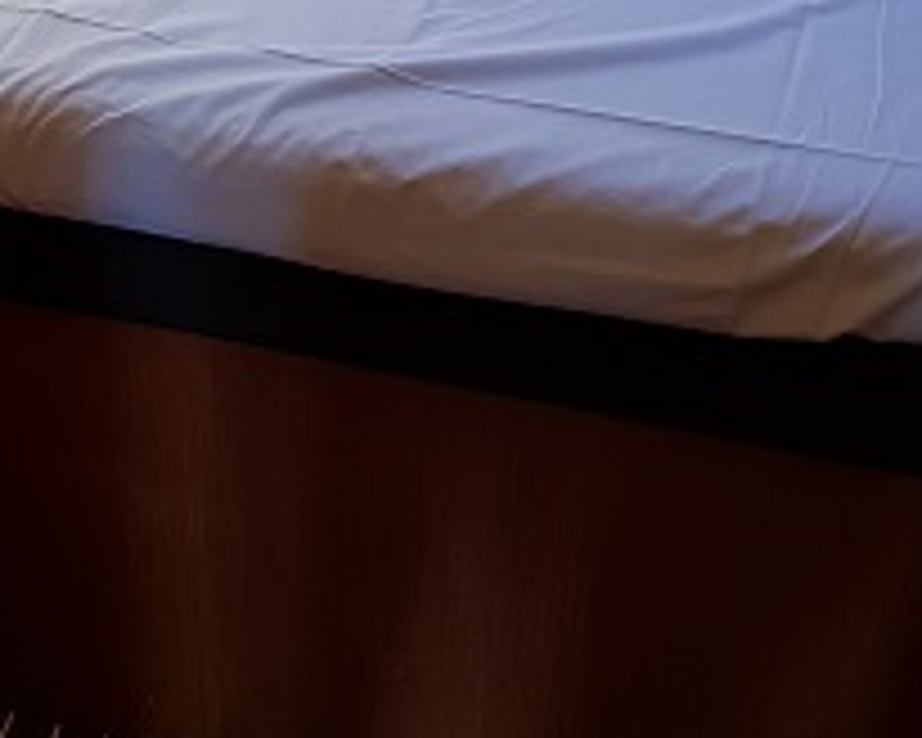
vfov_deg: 22.6
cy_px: 88
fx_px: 1801
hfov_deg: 28.0
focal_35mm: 66
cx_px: 157
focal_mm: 4.2
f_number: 1.7
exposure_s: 1/50
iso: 50
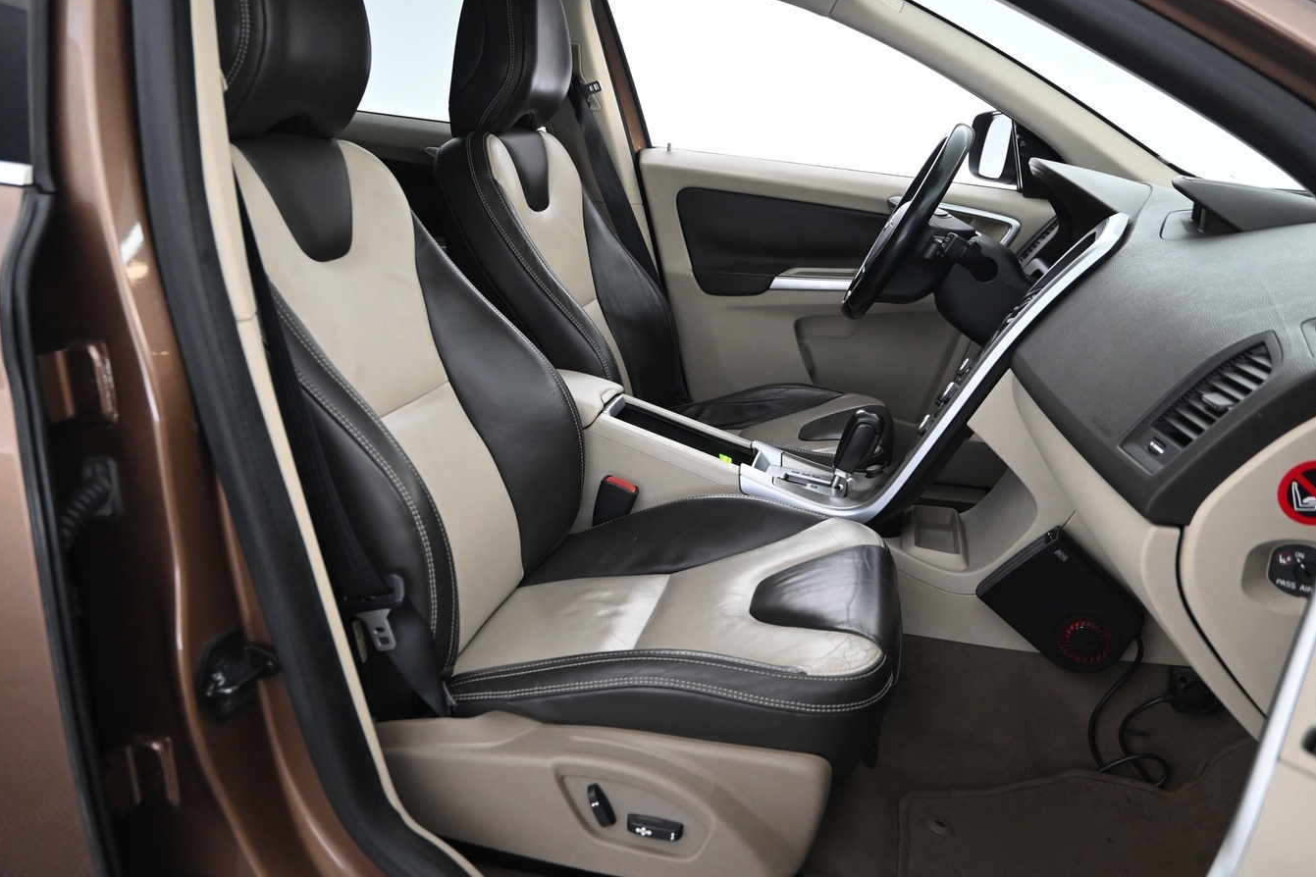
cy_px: 379
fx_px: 1060
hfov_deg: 63.7
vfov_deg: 44.9
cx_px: 665
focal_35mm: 29
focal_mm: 16
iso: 1600
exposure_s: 1/20
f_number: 3.5
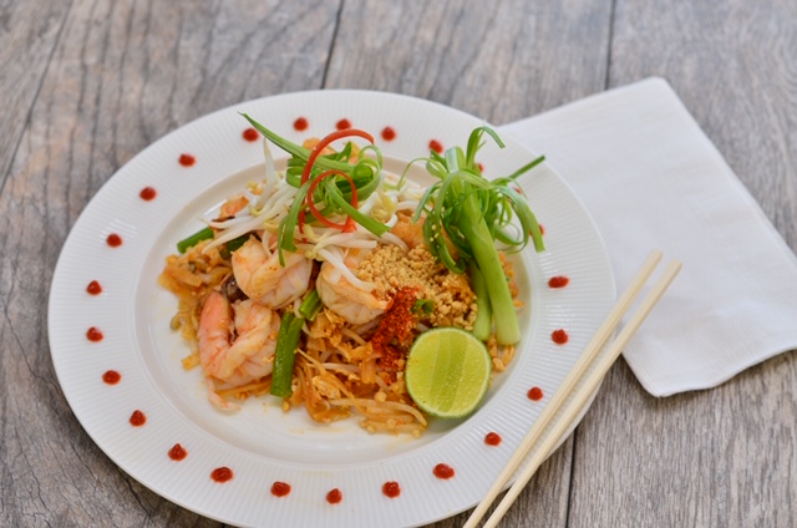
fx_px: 1657
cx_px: 398
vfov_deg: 18.1
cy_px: 264
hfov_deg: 27.0
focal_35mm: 75
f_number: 4.5
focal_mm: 50
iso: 200
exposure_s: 1/80
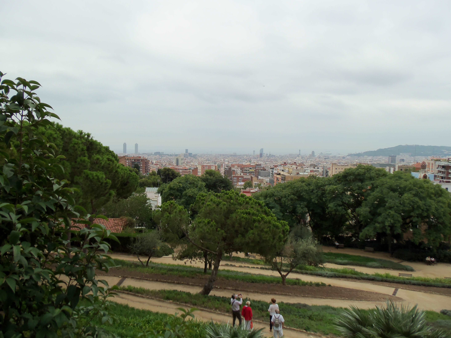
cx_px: 226
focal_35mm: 29
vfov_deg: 48.2
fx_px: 378
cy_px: 169
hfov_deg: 61.7
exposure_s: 1/400
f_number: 3.4
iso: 80
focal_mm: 5.2
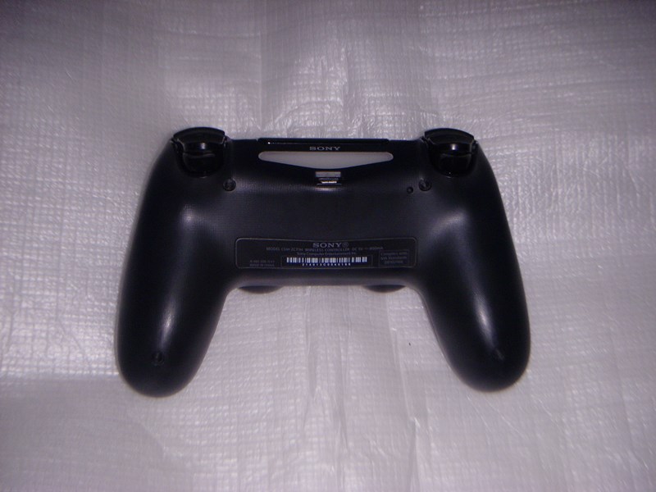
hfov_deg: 29.4
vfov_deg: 22.3
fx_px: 1251
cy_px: 246
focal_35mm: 66
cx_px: 328
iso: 100
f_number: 3.7
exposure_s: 1/50
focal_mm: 11
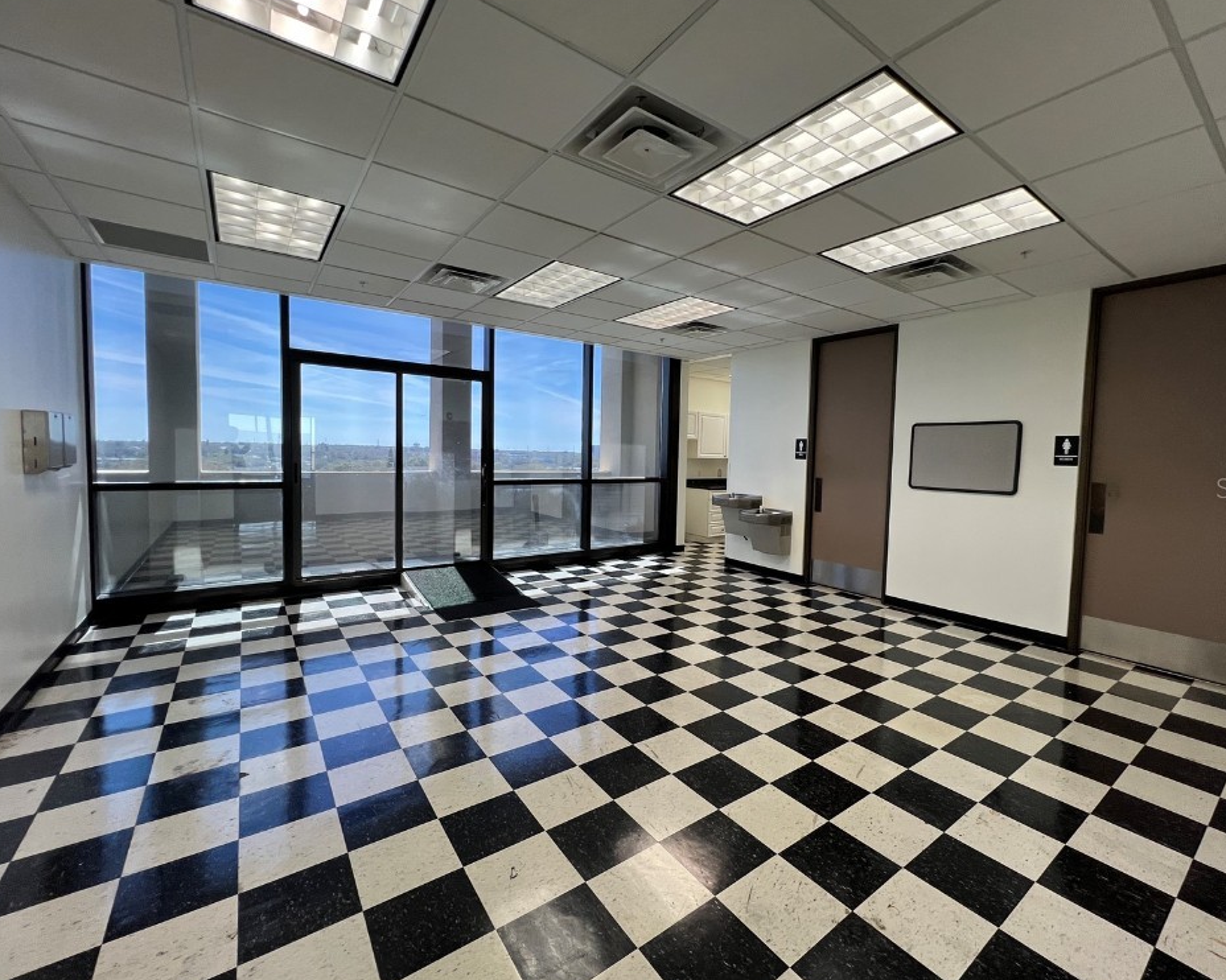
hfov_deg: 100.5
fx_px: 508
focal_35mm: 14
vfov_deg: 88.0
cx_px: 665
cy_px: 487
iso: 64
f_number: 1.8
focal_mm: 1.57
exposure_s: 1/120
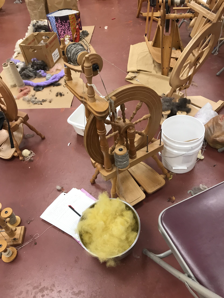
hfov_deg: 49.7
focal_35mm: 28
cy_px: 149
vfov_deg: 63.4
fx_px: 242
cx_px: 112
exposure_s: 1/30
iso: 25
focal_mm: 3.99
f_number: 1.8
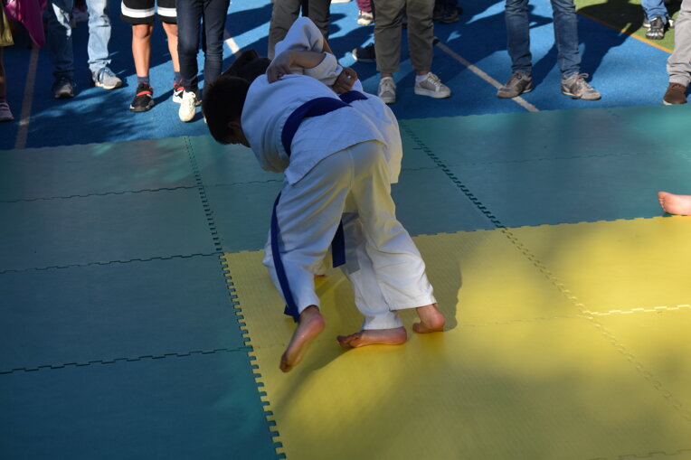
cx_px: 346
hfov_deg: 24.6
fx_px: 1583
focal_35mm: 82
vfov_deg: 16.5
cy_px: 230
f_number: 5.6
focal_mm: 55
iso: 320
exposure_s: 1/1000
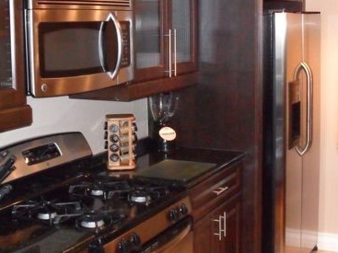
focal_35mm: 61
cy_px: 118
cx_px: 172
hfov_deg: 31.7
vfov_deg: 24.0
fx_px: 595
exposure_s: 1/45
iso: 480
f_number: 3
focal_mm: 6.3
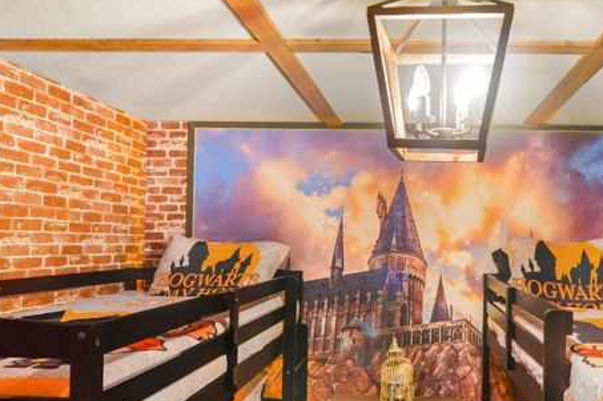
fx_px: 468
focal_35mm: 28
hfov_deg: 63.6
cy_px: 230
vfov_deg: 46.2
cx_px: 411
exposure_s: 1/30
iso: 640
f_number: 2
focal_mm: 12
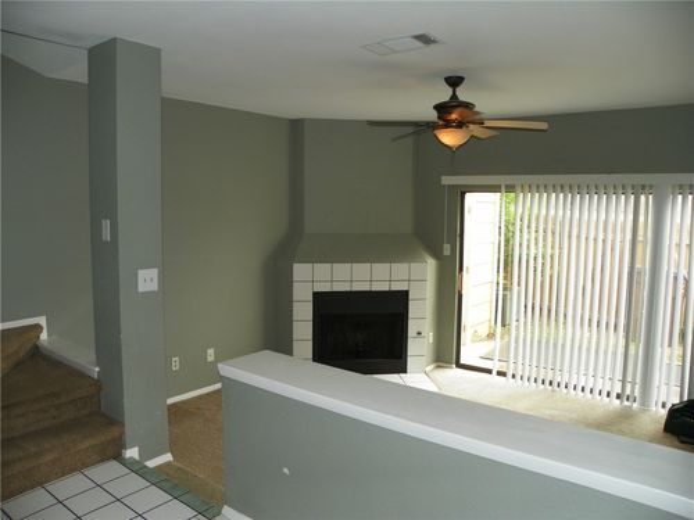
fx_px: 521
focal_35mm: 26
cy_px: 260
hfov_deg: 67.3
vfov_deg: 53.1
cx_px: 347
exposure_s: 1/100
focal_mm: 4.6
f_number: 2.8
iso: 64
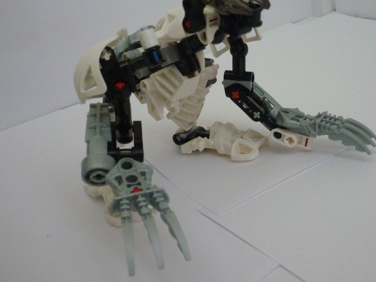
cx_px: 219
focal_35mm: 44
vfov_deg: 32.7
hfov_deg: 42.8
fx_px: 478
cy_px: 108
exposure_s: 1/60
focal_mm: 5.5
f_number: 2.8
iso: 640
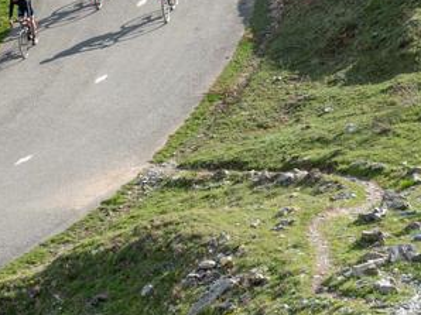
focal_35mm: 328
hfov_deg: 6.0
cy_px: -24
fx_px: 3986
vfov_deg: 4.5
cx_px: -51
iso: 200
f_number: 11
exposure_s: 1/160
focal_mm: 56
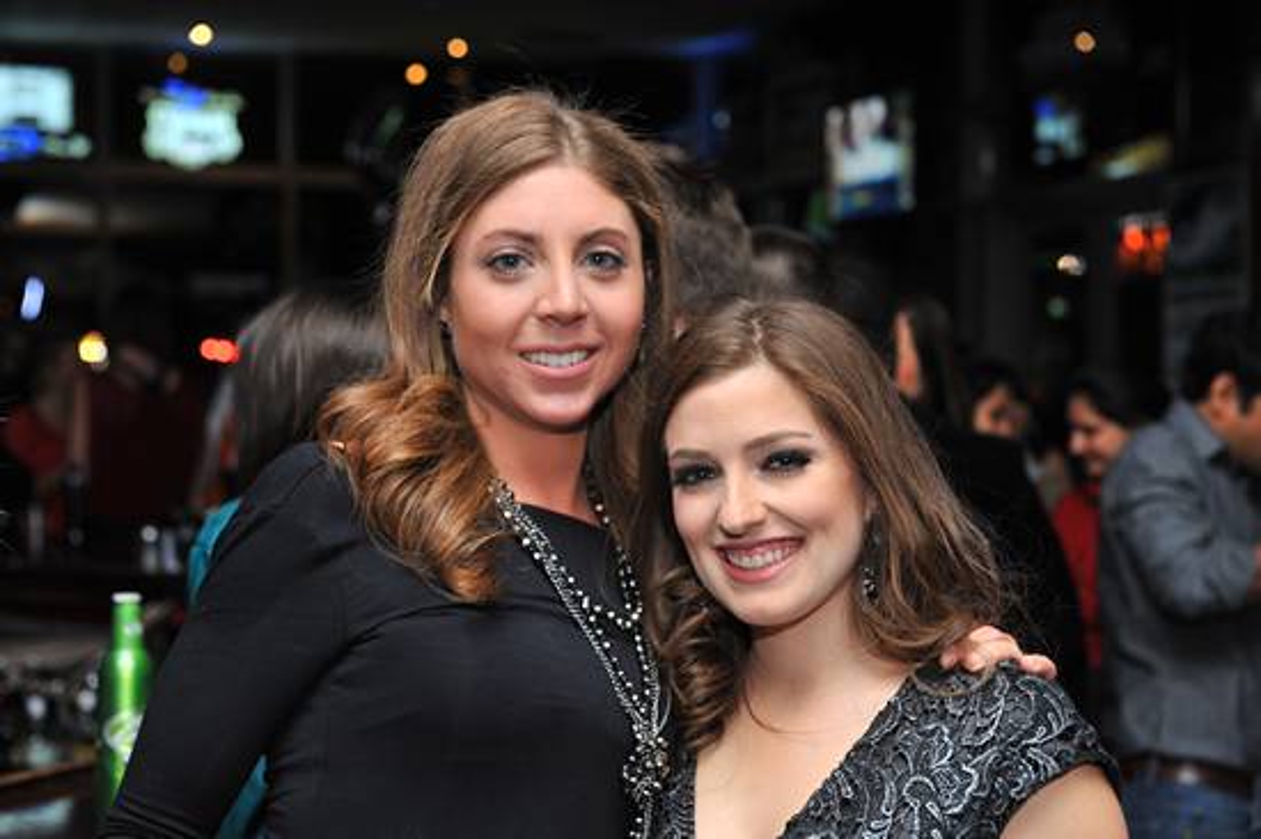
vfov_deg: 21.9
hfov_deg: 32.4
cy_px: 420
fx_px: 2170
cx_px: 630
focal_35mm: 62
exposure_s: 1/100
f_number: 5
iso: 800
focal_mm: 62
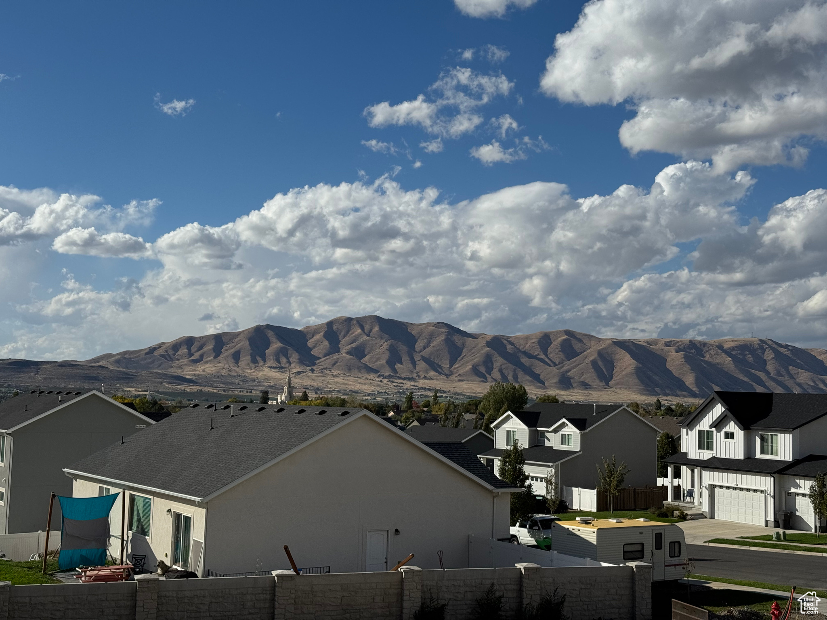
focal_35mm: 48
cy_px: 310
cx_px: 414
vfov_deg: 30.3
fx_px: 1147
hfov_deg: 39.7
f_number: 1.78
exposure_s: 1/10526
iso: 64
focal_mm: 6.76
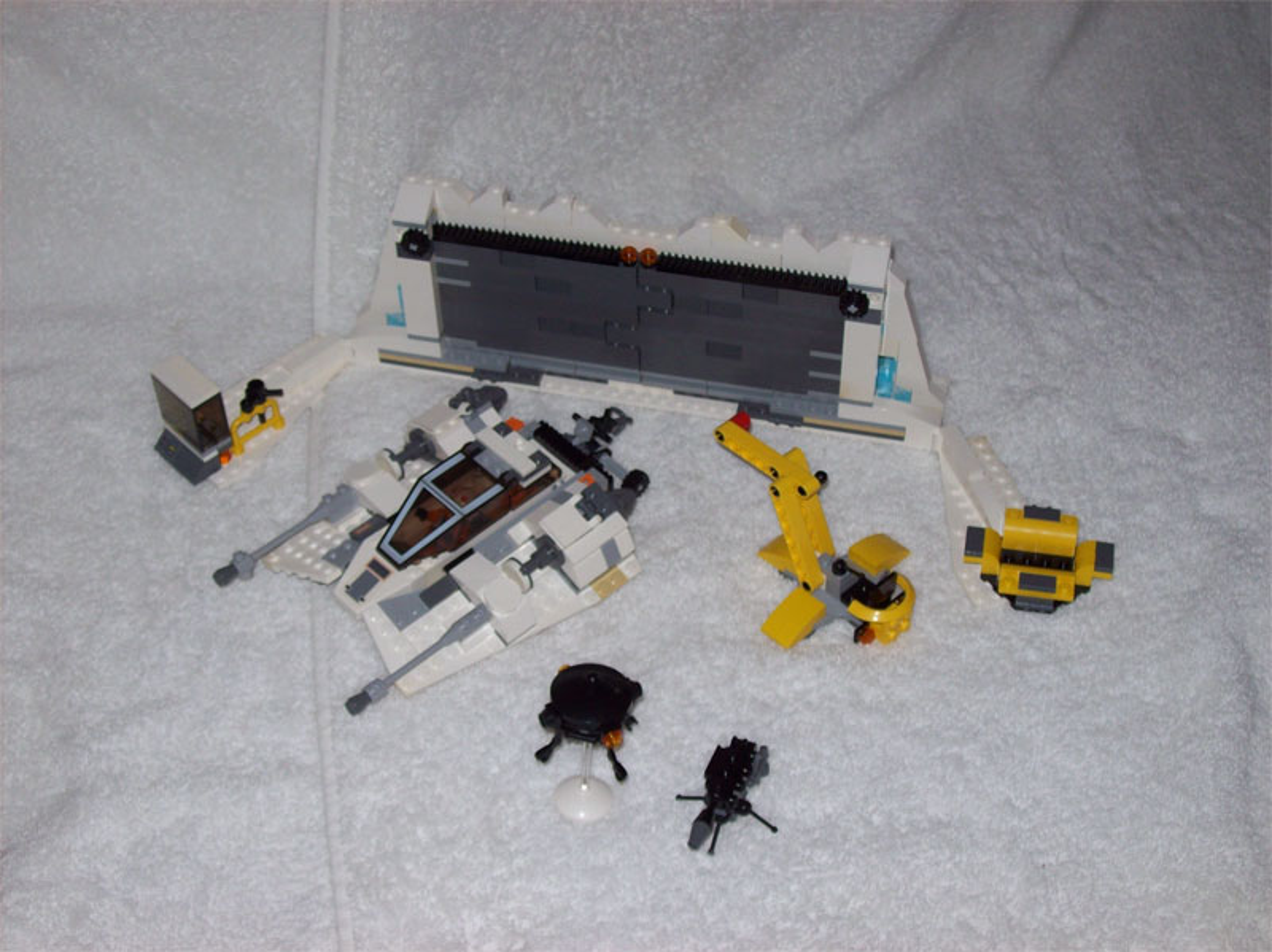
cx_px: 636
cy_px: 476
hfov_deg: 34.4
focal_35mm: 56
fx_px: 2057
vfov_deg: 26.1
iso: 80
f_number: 3.4
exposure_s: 1/84.5
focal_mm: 9.4
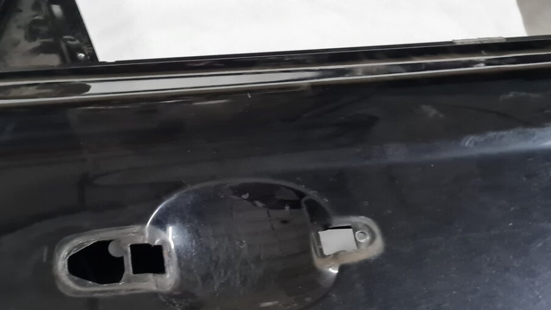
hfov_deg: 45.7
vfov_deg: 26.7
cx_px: 183
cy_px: 241
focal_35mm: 44
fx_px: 643
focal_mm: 5.4
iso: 1000
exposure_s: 1/25
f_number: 1.8
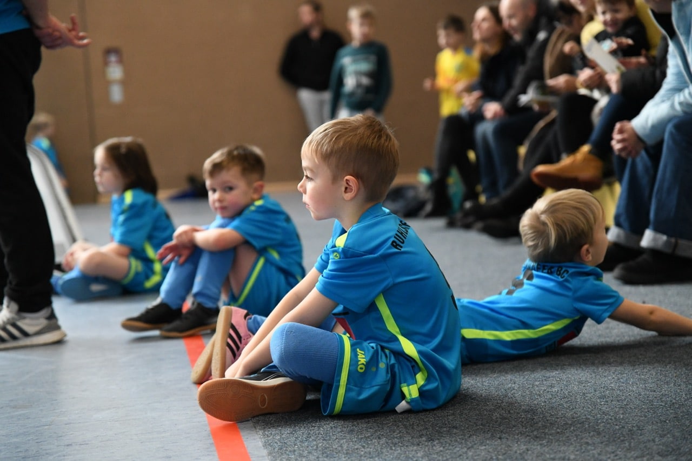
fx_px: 1345
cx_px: 346
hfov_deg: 28.8
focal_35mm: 70
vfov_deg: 19.5
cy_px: 230
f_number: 2.8
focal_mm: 70
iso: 5000
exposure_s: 1/800
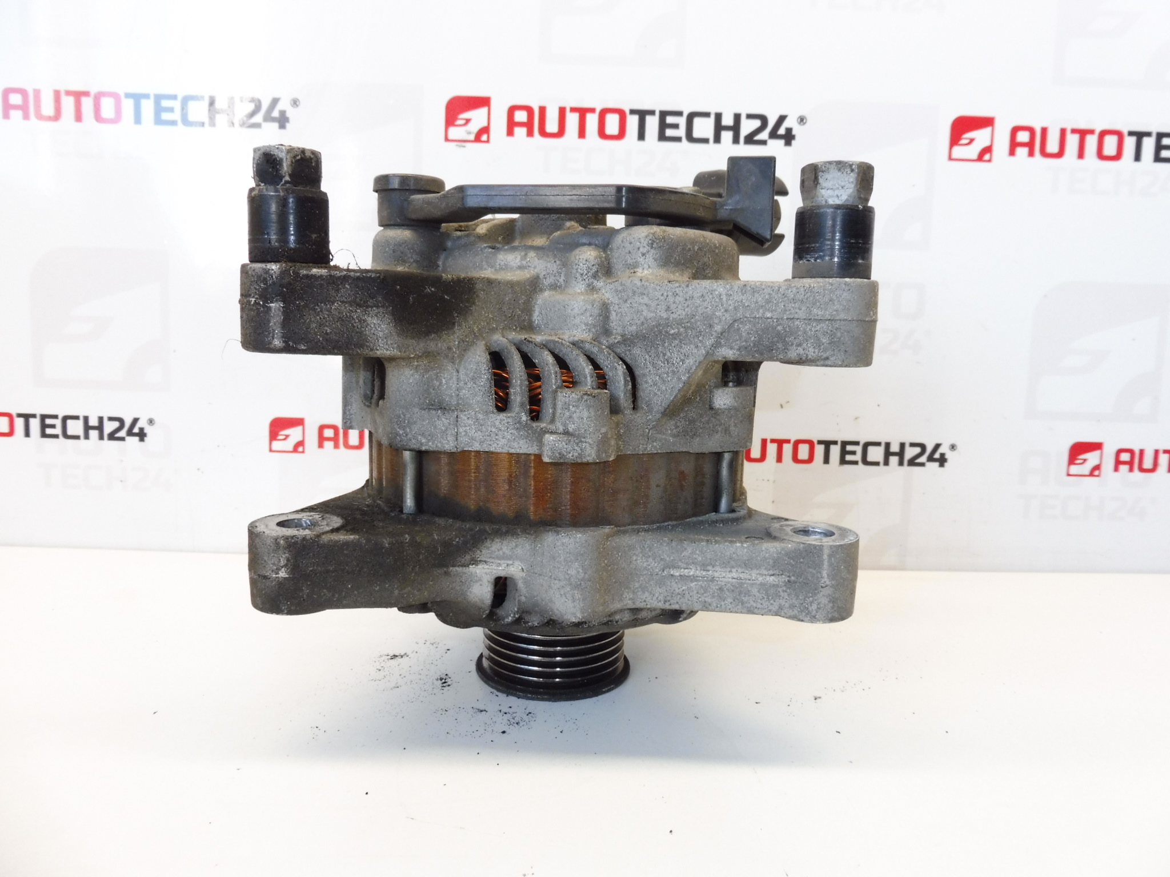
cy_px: 438
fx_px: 845
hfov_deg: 69.4
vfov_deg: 54.9
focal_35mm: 25
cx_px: 585
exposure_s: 1/60
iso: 200
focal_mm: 4.4
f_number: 4
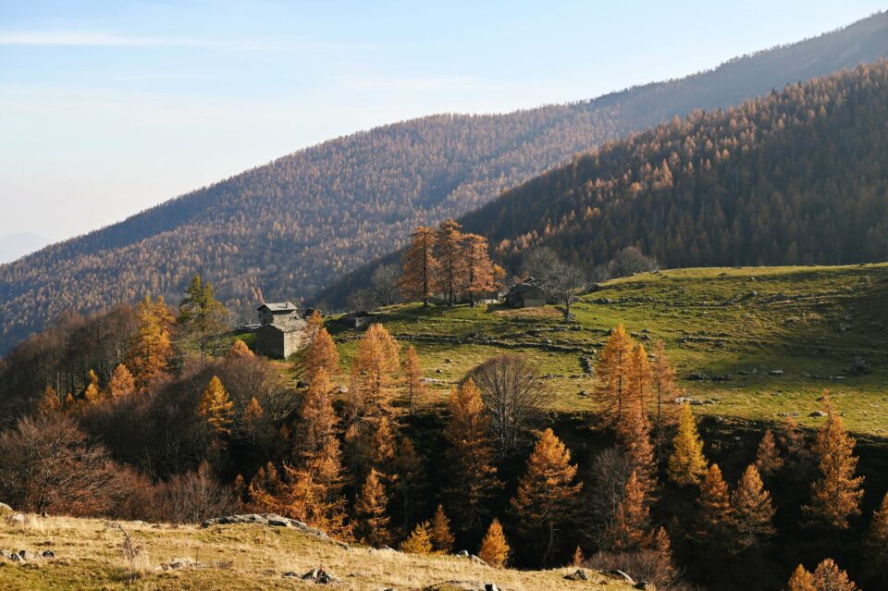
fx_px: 1233
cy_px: 296
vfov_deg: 27.0
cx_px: 444
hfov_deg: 39.6
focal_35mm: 50
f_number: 4.5
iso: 100
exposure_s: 1/640
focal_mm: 50
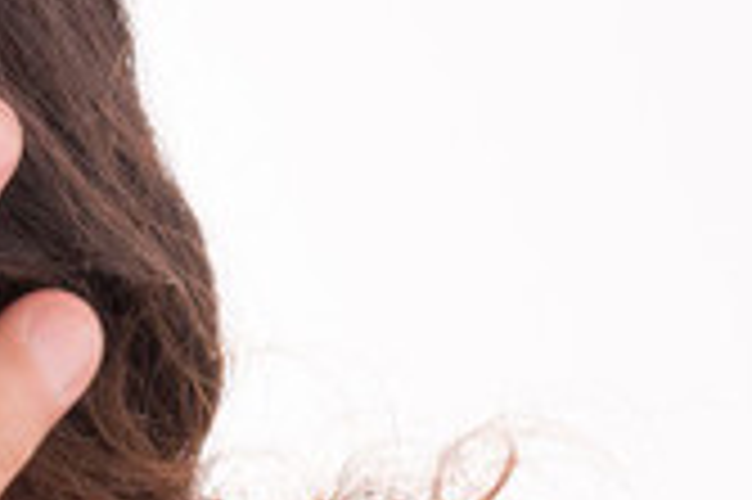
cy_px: 597
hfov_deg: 4.1
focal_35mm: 503
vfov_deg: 2.7
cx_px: -738
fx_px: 10497
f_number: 10
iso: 160
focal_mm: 70
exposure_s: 1/125
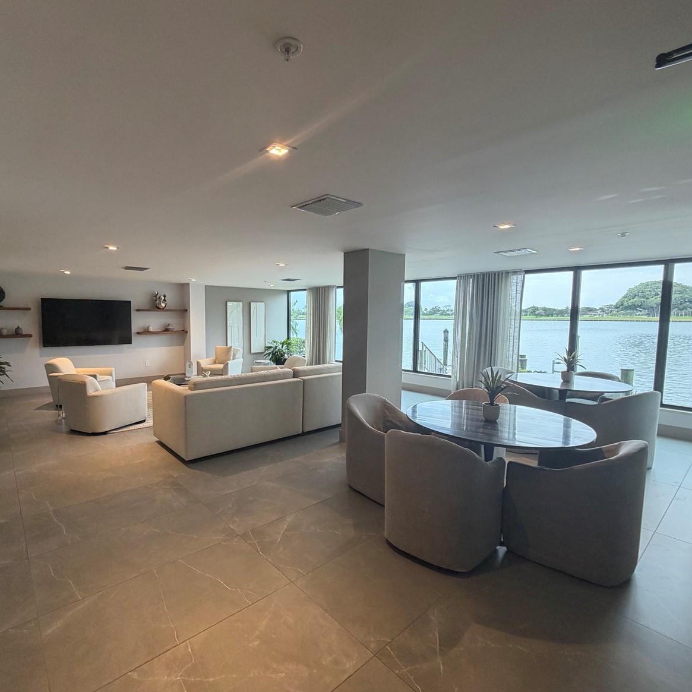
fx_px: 384
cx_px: 280
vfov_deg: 84.0
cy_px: 347
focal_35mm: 17
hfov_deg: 83.1
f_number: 2.2
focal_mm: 2.22
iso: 200
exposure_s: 1/60
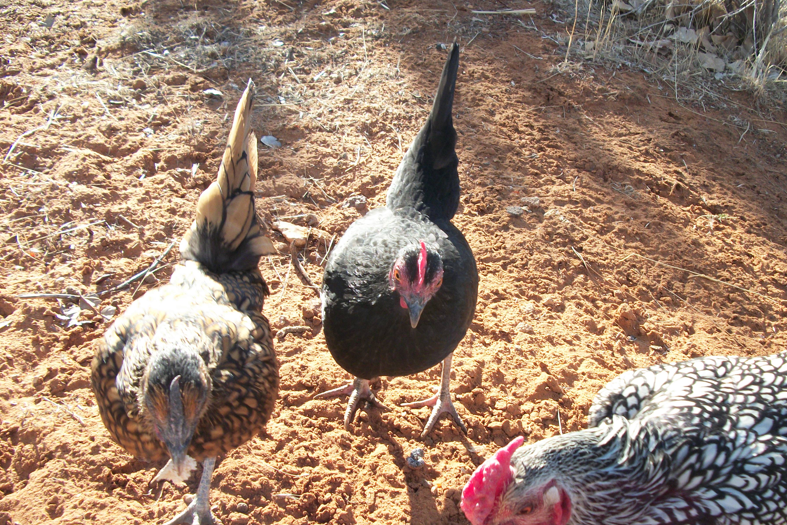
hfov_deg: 51.8
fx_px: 809
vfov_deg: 35.9
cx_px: 432
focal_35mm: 37
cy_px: 297
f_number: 8.8
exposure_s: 1/50
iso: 80
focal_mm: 5.7
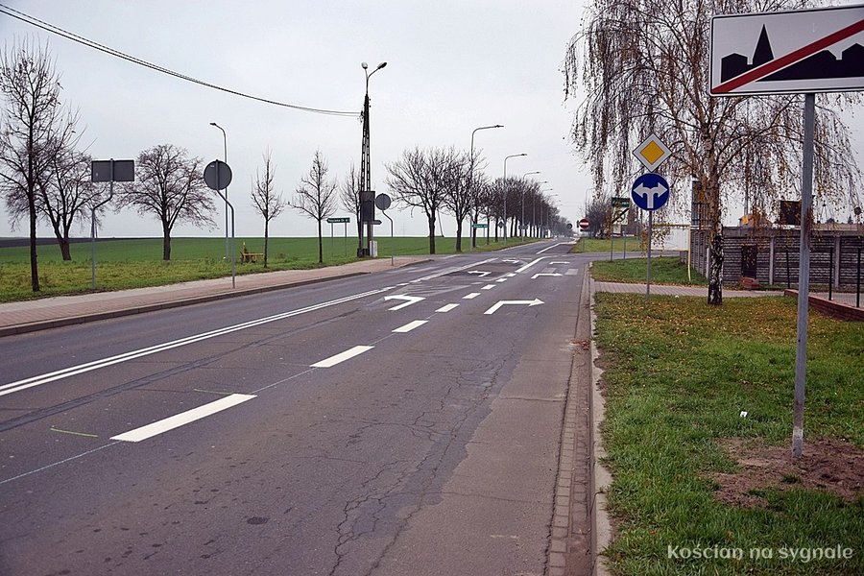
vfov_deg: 35.5
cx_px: 432
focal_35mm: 38
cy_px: 288
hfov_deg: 51.3
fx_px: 900
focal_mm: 25
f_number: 4
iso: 800
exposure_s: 1/640
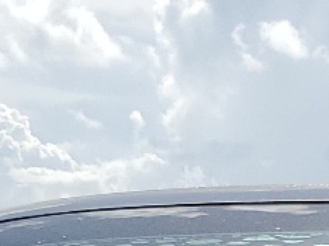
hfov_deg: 11.1
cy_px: 800
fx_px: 1690
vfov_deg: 7.2
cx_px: 274
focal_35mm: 178
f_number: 1.5
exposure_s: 1/5000
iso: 50
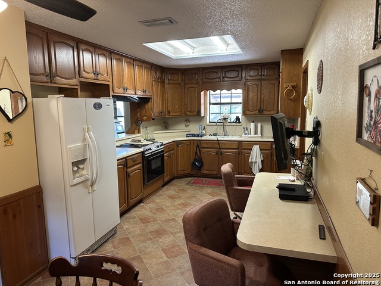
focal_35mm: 24
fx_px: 264
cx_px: 190
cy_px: 143
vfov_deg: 56.8
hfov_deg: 71.6
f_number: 1.78
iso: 250
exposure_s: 1/60
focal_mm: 6.86
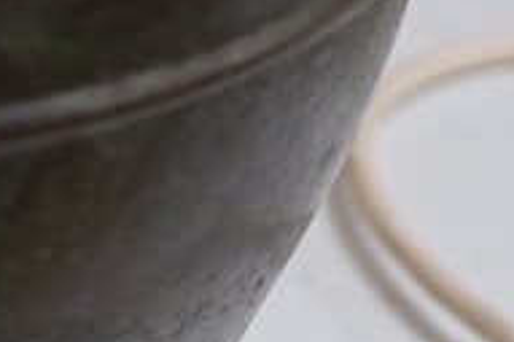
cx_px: -374
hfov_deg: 9.3
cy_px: 732
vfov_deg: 6.3
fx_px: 3024
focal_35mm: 212
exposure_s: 1/125
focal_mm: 30
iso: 1250
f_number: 9
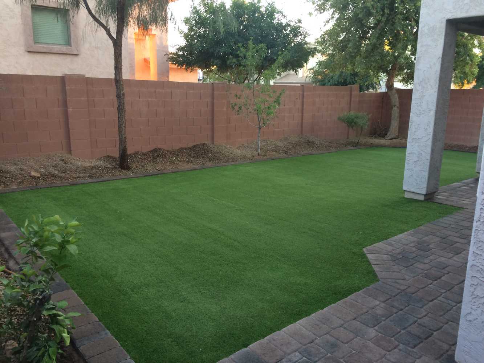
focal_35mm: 29
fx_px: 406
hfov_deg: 61.7
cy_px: 182
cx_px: 242
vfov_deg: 48.2
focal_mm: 4.15
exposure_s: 1/30
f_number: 2.2
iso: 64
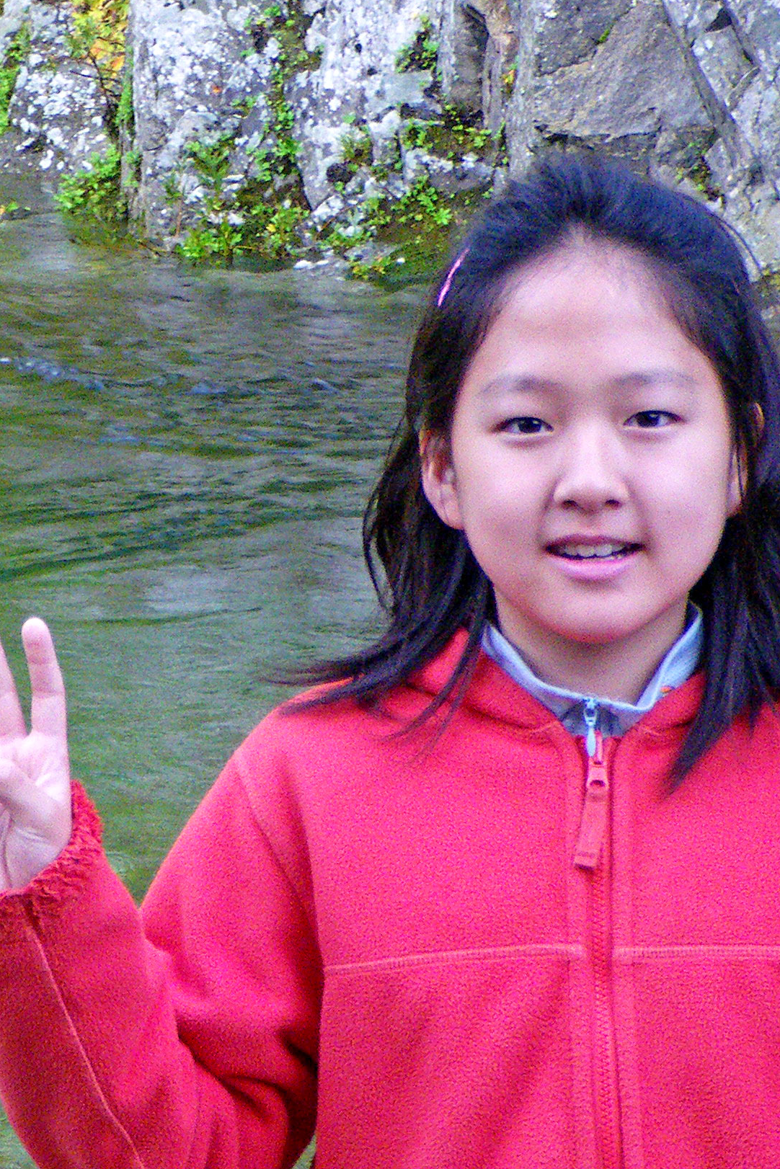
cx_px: 172
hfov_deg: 9.4
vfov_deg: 14.1
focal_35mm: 145
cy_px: 522
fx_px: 4710
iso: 320
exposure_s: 1/80
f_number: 4.6
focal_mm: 11.1
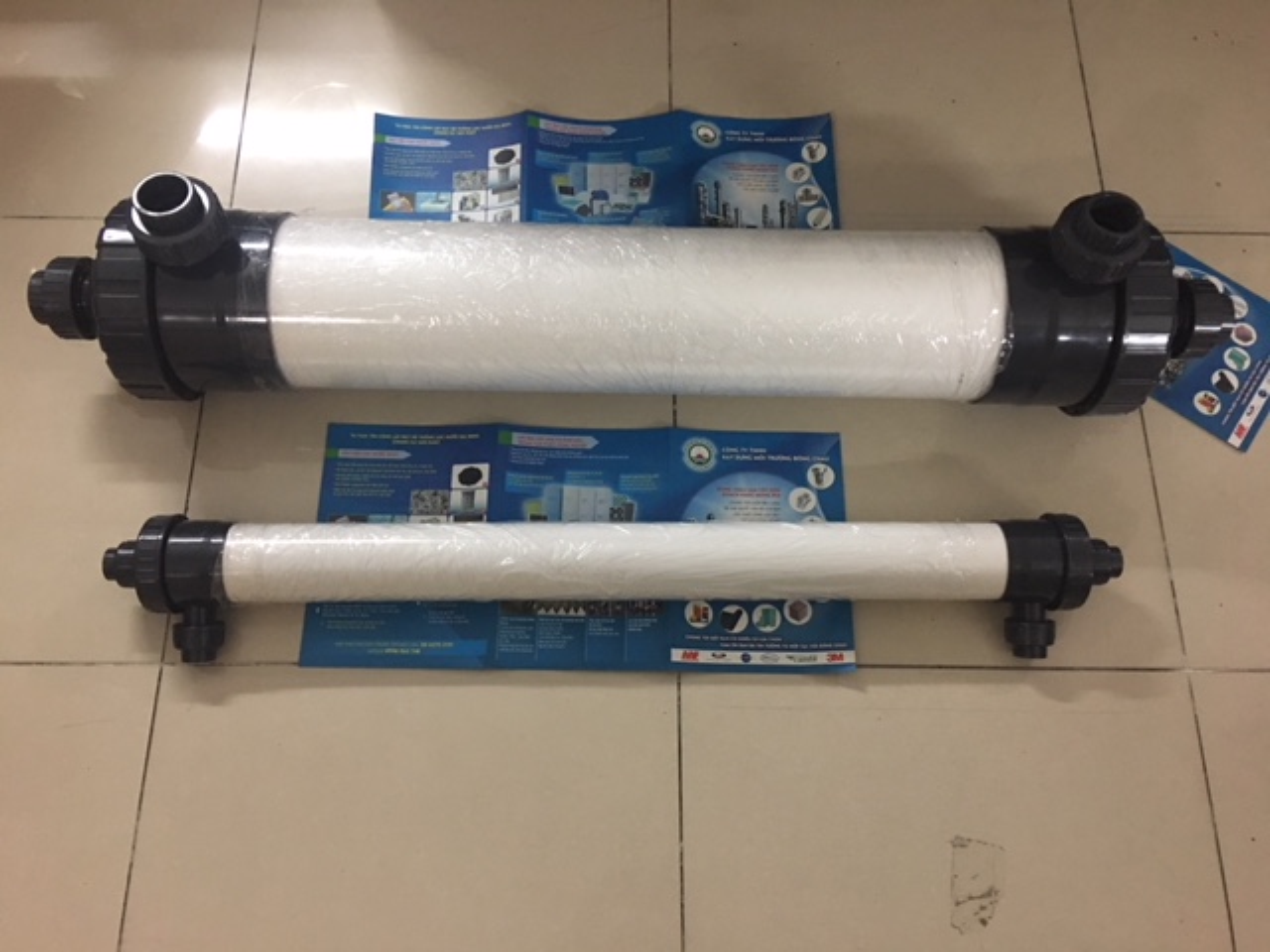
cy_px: 476
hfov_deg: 61.7
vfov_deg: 48.2
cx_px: 635
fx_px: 1064
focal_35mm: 29
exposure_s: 1/8
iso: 100
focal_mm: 4.15
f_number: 2.2
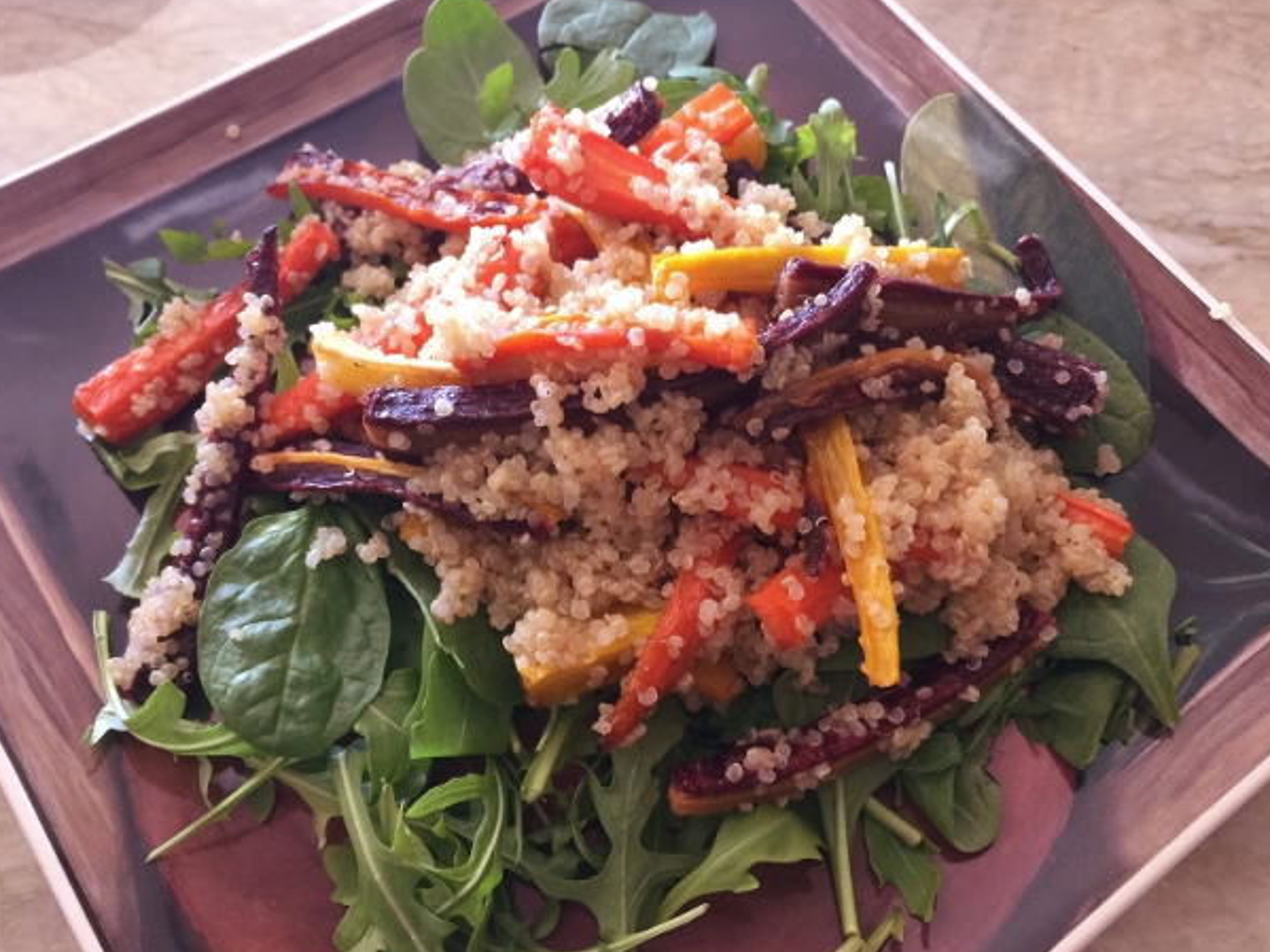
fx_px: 1137
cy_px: 464
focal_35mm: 31
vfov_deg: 45.4
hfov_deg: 58.4
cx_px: 649
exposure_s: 1/15
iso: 50
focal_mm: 4.15
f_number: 2.2
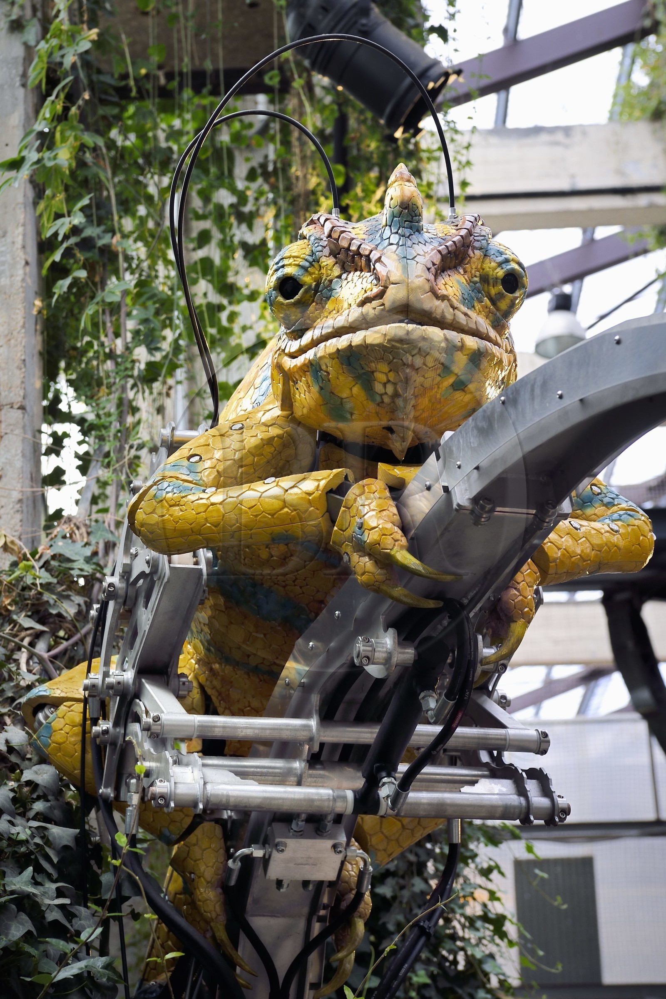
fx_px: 1942
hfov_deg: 19.5
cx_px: 333
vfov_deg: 28.8
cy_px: 500
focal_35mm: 70
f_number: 8
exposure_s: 1/80
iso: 400
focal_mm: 70
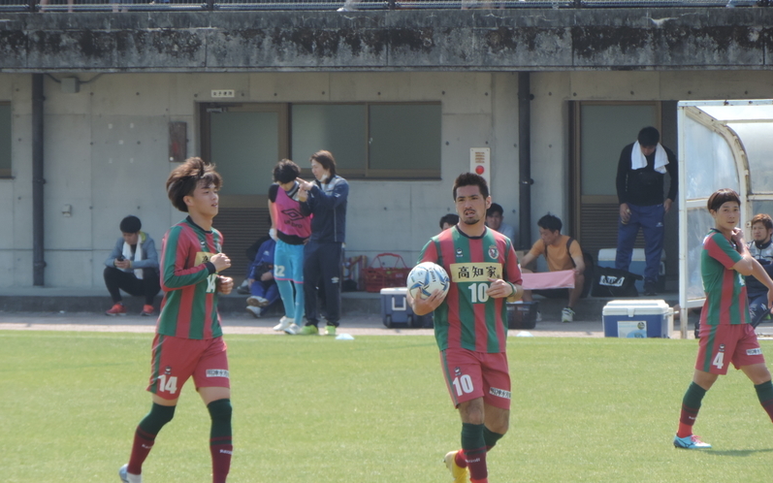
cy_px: 275
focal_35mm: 463
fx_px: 9753
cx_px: 386
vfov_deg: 2.8
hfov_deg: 4.5
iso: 110
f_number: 4.9
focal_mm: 77.5
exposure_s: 1/250
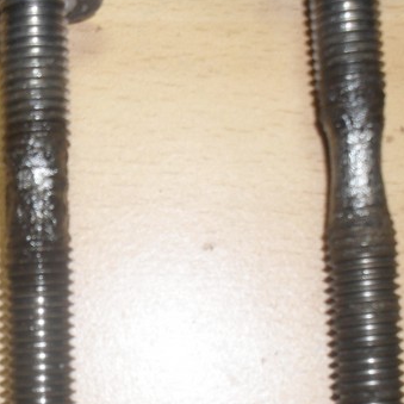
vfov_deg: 23.5
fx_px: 964
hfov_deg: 23.4
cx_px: 102
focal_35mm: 73
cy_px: 294
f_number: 3.2
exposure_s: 1/45
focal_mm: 6.3
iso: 200
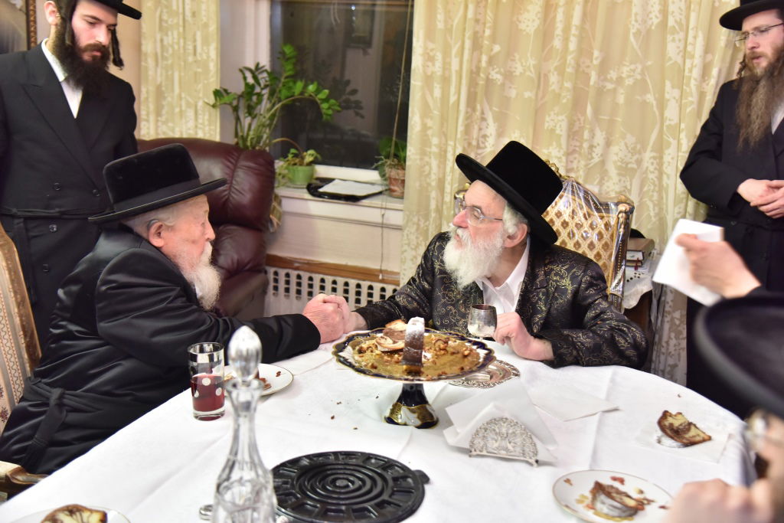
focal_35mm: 44
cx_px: 392
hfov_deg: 44.5
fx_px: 958
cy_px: 262
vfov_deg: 30.5
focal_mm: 44
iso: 2000
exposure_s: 1/160
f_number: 4
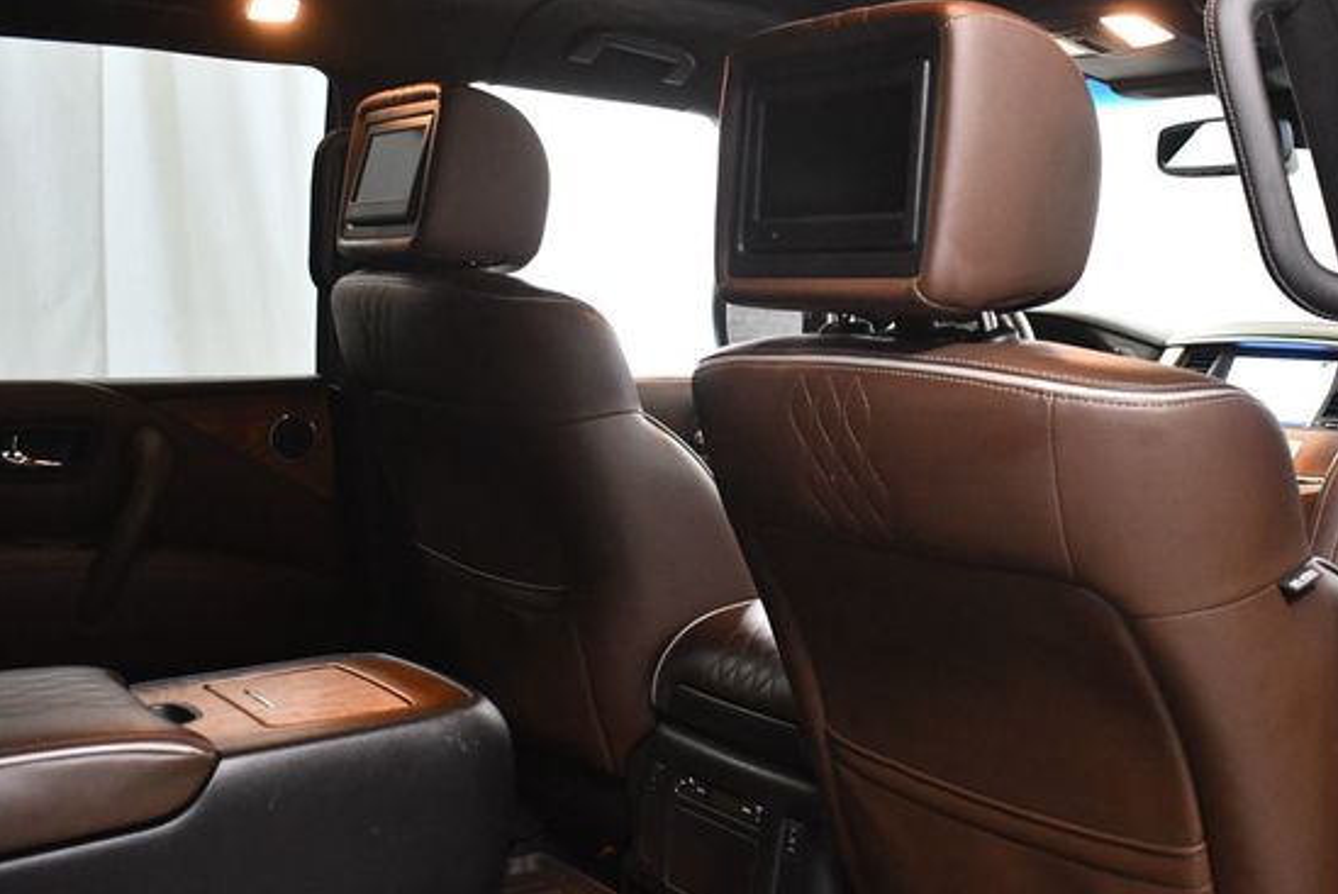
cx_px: 773
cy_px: 480
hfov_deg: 46.2
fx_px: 1562
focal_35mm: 42
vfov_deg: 31.9
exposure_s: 1/80
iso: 3200
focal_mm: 18
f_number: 3.5
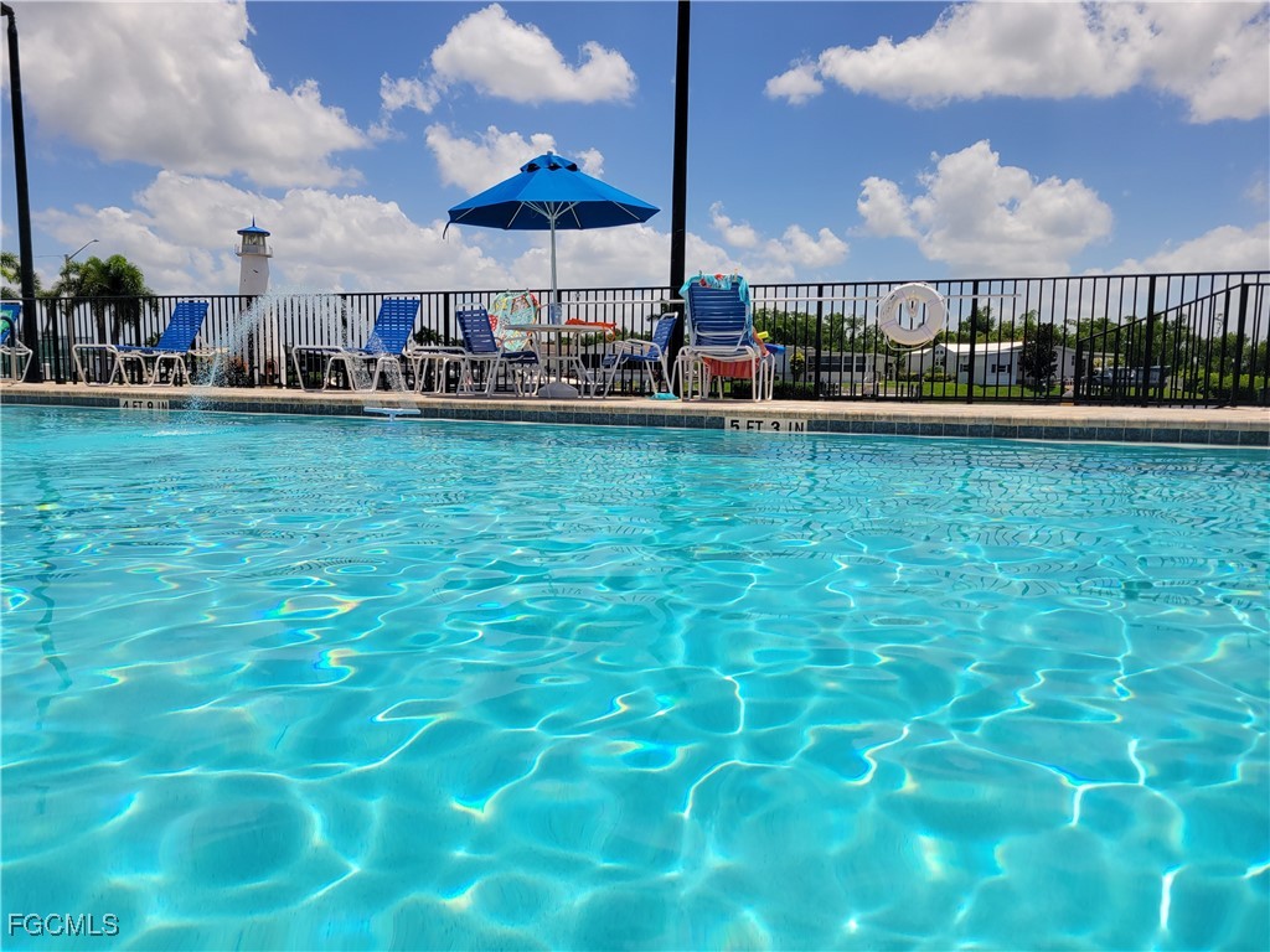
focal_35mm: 26
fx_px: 954
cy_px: 476
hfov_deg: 67.3
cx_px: 635
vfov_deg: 53.1
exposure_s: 1/4654
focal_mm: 5.4
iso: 40
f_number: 1.8
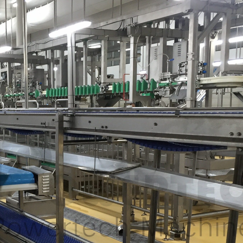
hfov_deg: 27.4
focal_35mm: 62
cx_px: 68
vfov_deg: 27.2
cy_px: 193
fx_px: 492
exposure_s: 1/33
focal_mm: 4.15
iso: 100
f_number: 2.2
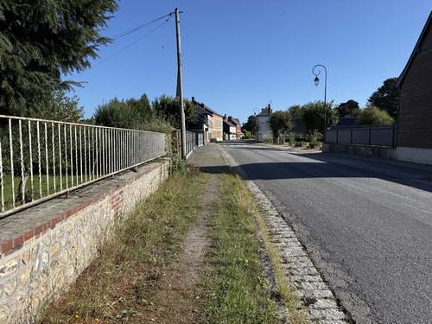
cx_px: 216
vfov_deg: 56.8
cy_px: 162
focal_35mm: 24
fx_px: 300
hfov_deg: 71.6
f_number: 1.78
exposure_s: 1/4673
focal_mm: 6.76
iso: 80
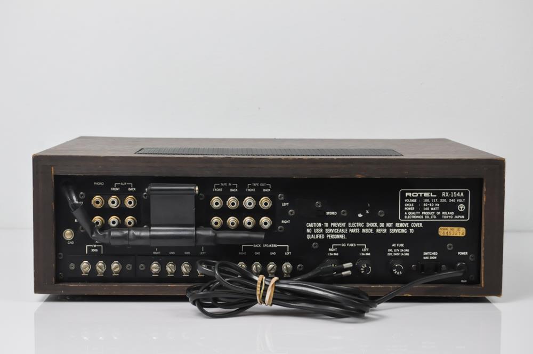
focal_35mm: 78
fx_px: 1153
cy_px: 177
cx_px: 266
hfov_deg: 26.0
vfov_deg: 17.4
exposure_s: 1/80
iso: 1600
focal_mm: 52
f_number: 5.6
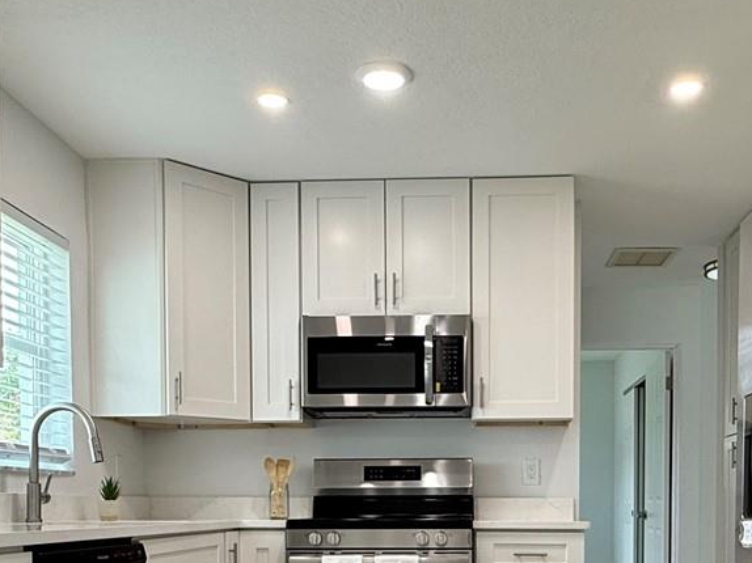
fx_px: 847
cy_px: 496
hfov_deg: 47.6
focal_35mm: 39
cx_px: 447
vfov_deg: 34.9
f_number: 2.2
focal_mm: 2.22
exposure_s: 1/99
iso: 100
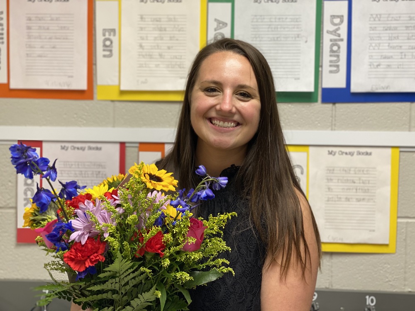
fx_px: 623
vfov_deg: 28.0
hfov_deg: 36.8
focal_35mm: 52
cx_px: 208
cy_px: 156
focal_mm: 6
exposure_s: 1/40
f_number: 2
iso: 125
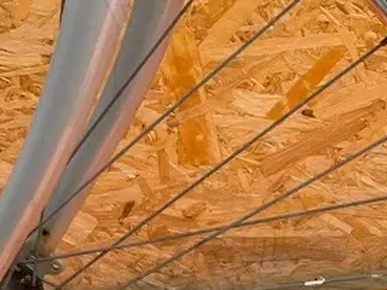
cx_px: 710
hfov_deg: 17.2
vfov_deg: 15.3
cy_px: -92
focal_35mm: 92
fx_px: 1029
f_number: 1.6
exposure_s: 1/121
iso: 100
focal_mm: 5.1
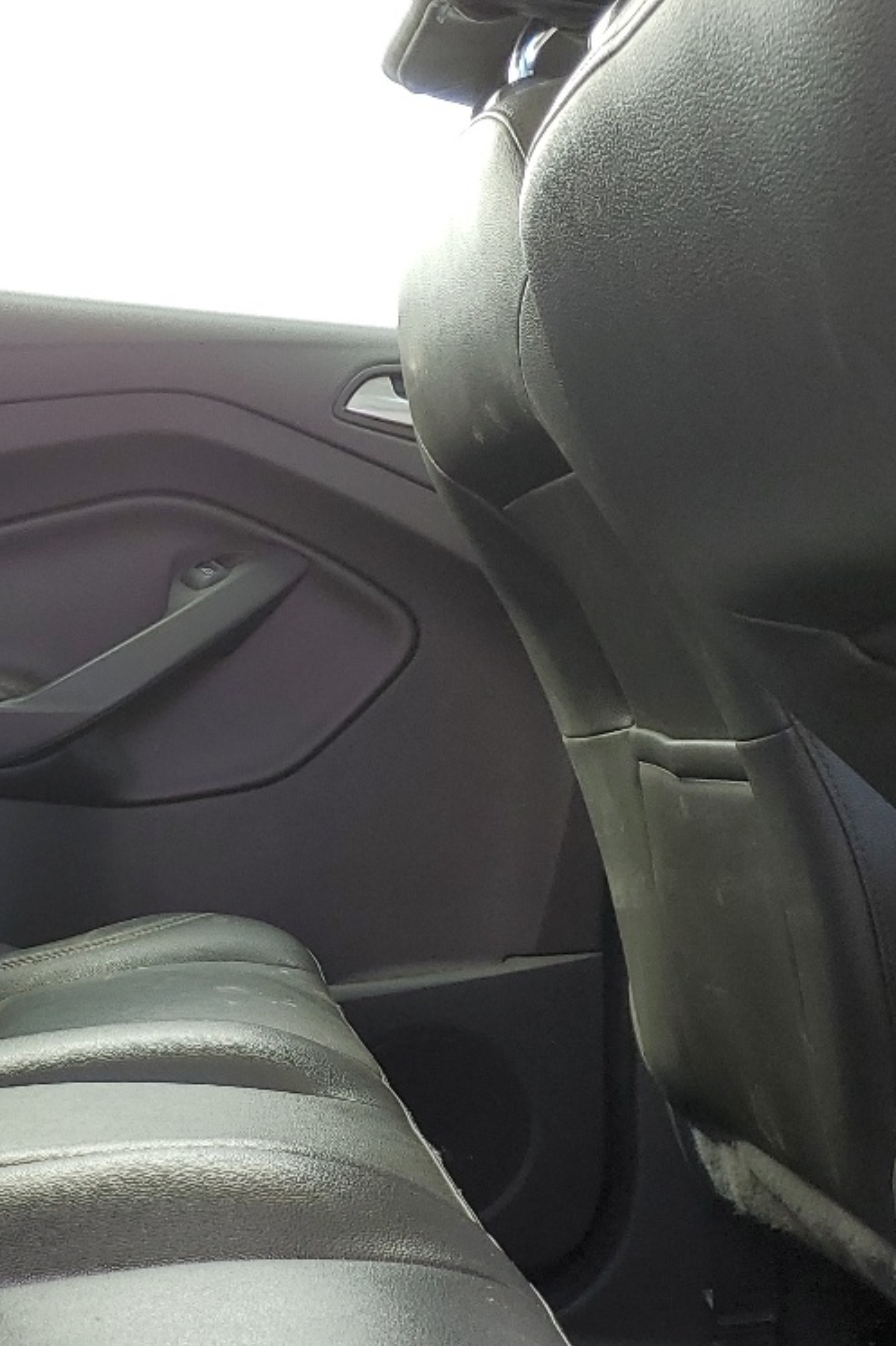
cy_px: 938
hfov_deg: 21.4
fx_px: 2166
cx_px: -227
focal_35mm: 58
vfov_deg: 34.1
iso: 50
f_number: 1.5
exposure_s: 1/169
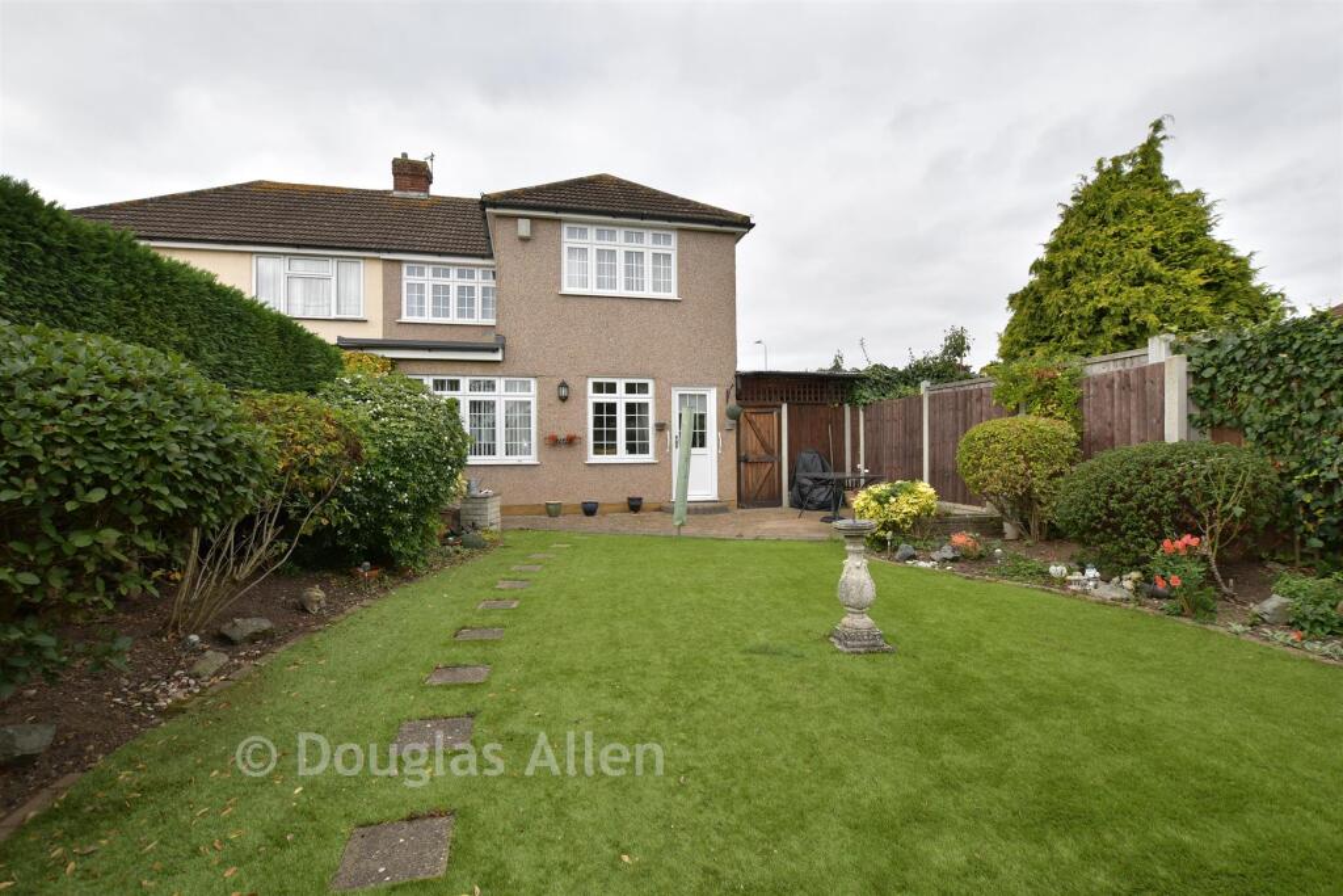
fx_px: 560
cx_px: 672
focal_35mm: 15
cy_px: 448
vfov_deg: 77.3
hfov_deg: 100.4
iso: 100
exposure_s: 1/100
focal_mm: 10
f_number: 8
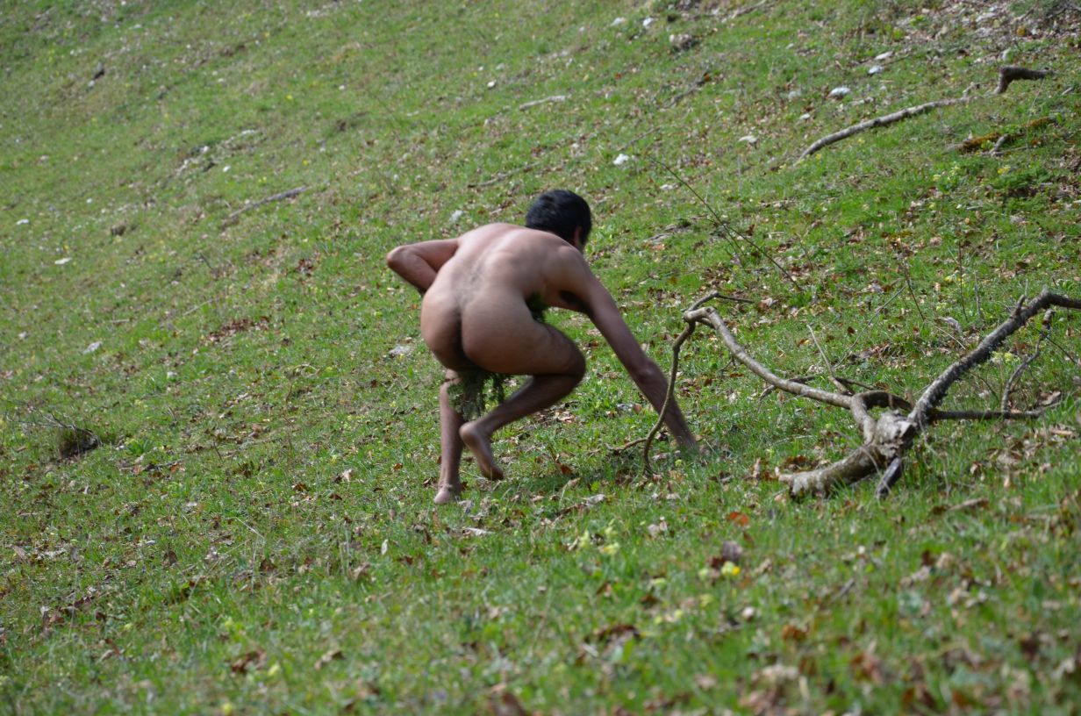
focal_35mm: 128
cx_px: 540
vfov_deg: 10.7
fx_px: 3821
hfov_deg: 16.1
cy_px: 358
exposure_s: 1/160
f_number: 6.3
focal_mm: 85
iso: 200
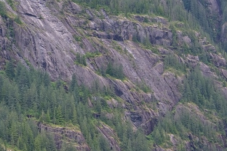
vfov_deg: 8.8
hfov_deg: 12.8
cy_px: 17
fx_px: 977
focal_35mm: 155
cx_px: -64
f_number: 4.5
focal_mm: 44
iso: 100
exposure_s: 1/100
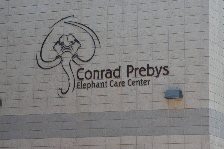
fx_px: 857
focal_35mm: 138
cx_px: 112
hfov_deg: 14.9
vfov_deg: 9.9
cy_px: 74
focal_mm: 92
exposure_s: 1/500
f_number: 5.6
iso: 360
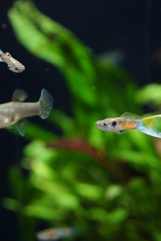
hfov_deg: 5.2
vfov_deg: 7.8
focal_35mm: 263
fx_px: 1765
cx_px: 131
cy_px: 120
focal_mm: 116
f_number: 5.6
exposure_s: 1/350
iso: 12800
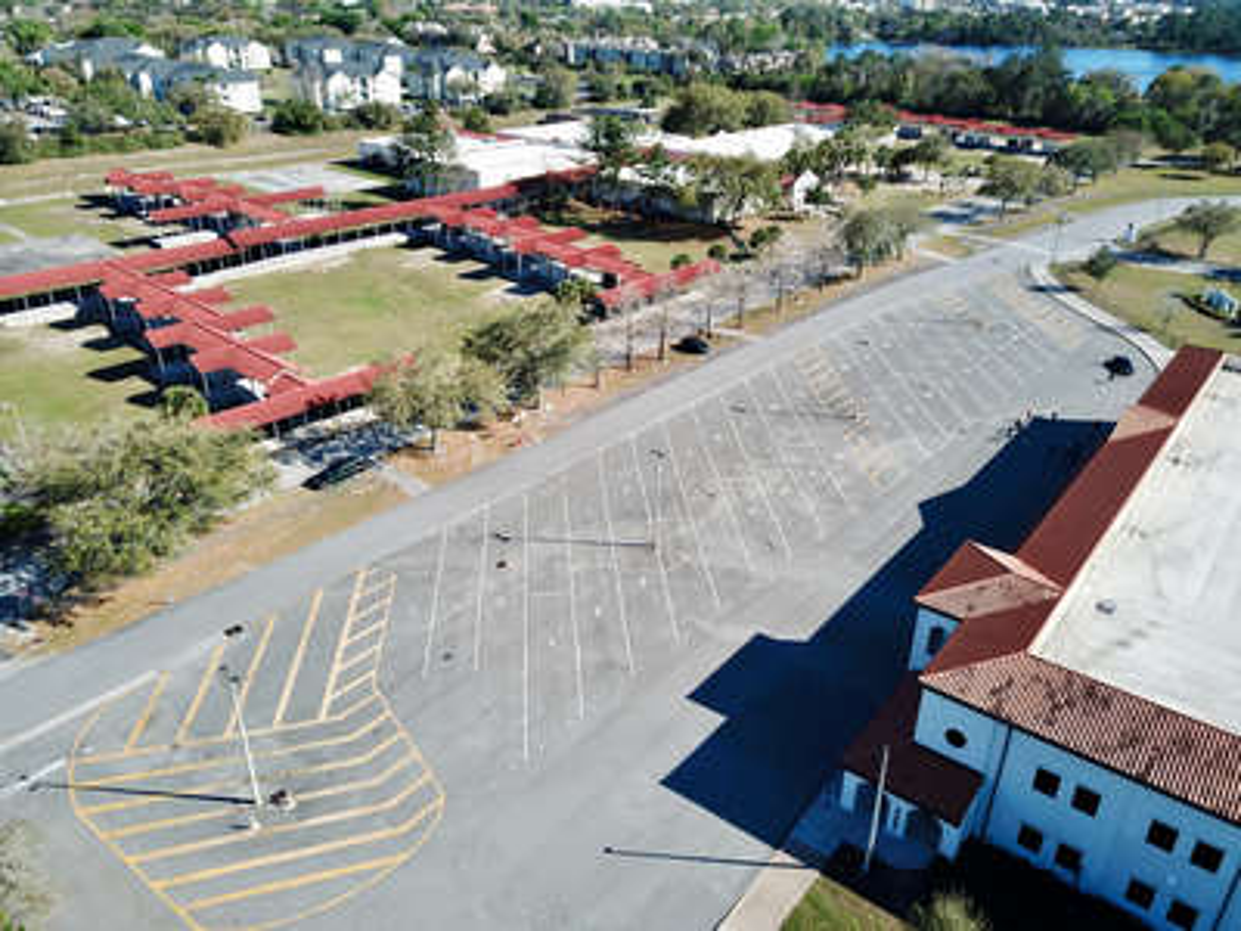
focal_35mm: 26
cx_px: 620
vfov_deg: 53.1
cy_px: 466
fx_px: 932
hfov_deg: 67.3
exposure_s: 1/911
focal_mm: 4.73
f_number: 2.2
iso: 100
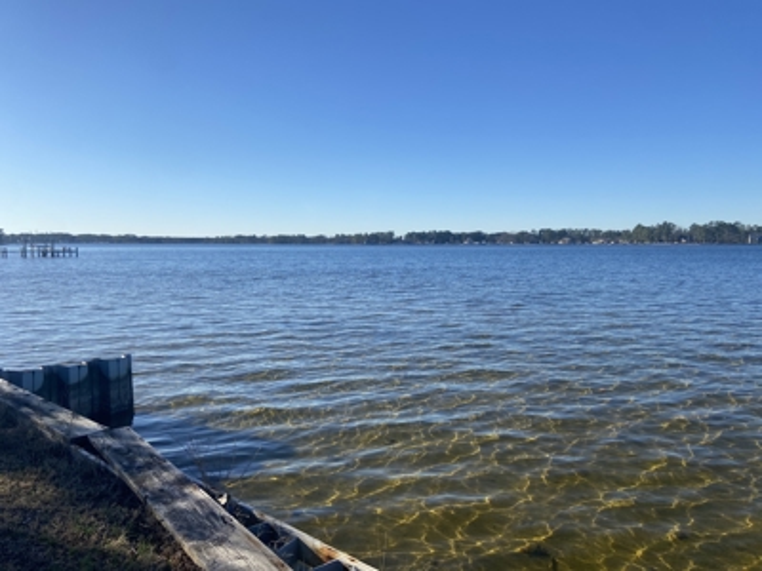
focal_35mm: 26
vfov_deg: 53.1
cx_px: 381
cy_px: 286
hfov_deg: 67.3
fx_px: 572
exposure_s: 1/3040
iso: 32
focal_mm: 4.25
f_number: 1.8
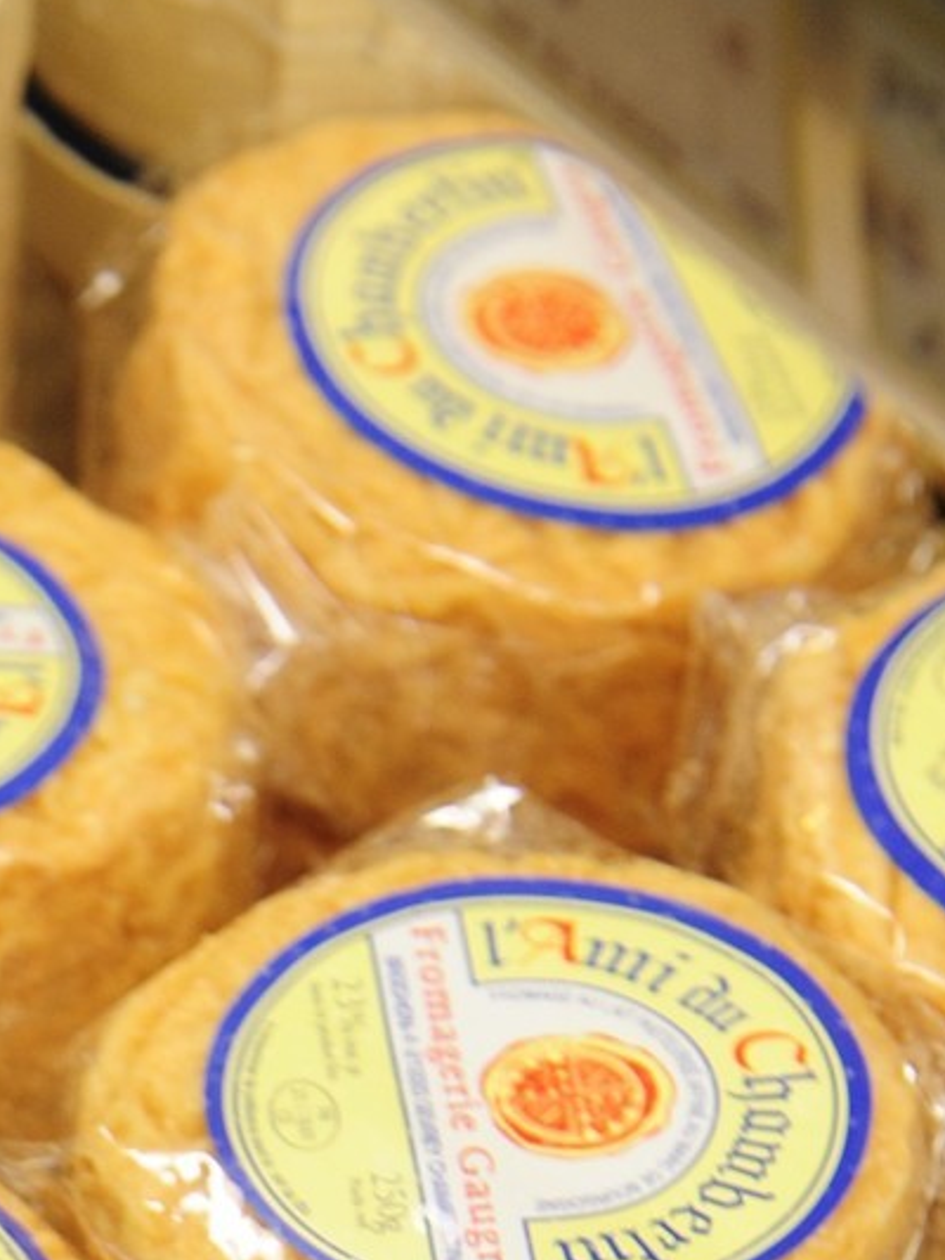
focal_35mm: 208
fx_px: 7568
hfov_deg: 7.0
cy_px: 2327
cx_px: -477
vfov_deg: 9.1
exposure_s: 1/100
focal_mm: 48
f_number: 5
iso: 400
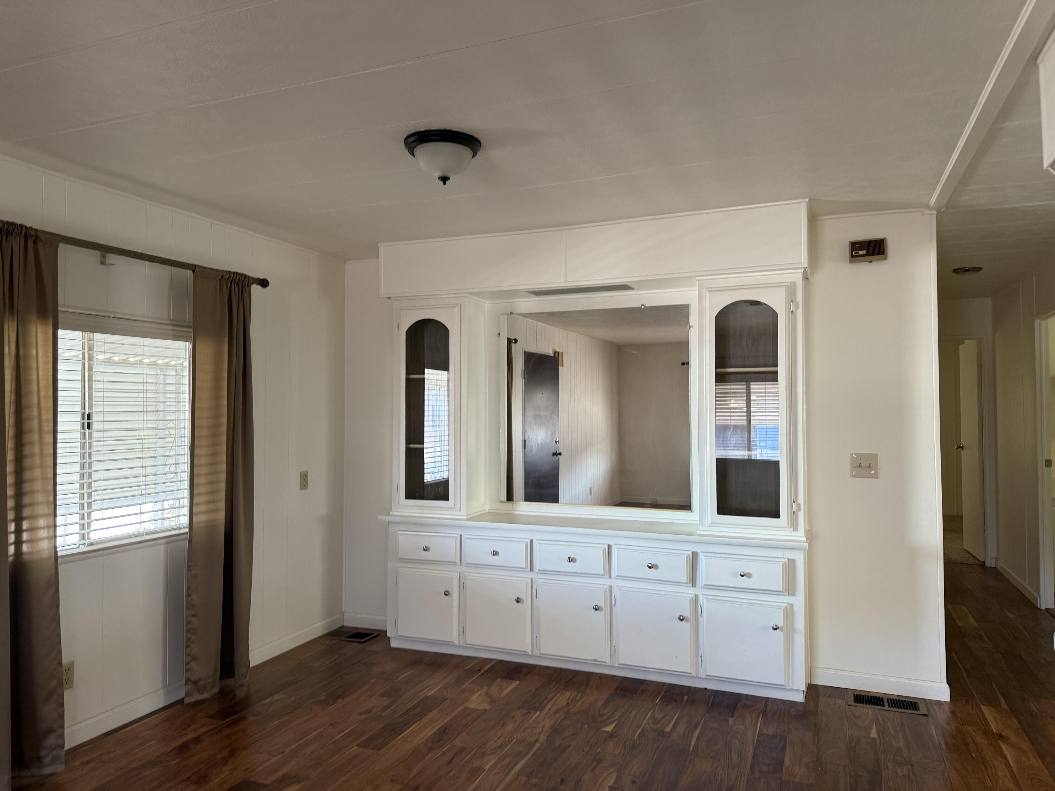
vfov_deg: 56.8
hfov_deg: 71.6
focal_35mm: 24
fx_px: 731
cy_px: 396
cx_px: 528
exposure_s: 1/68
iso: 200
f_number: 1.78
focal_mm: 6.76
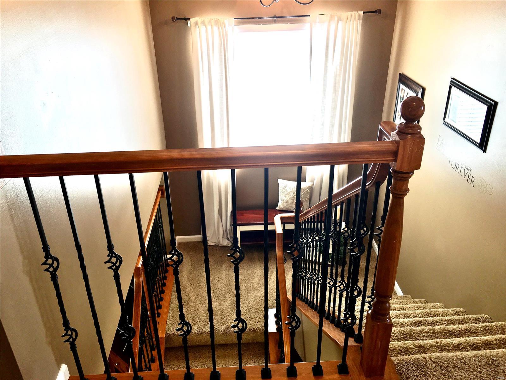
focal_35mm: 29
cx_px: 253
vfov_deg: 48.2
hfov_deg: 61.7
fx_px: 424
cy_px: 190
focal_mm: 4.15
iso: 25
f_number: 2.2
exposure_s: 1/60
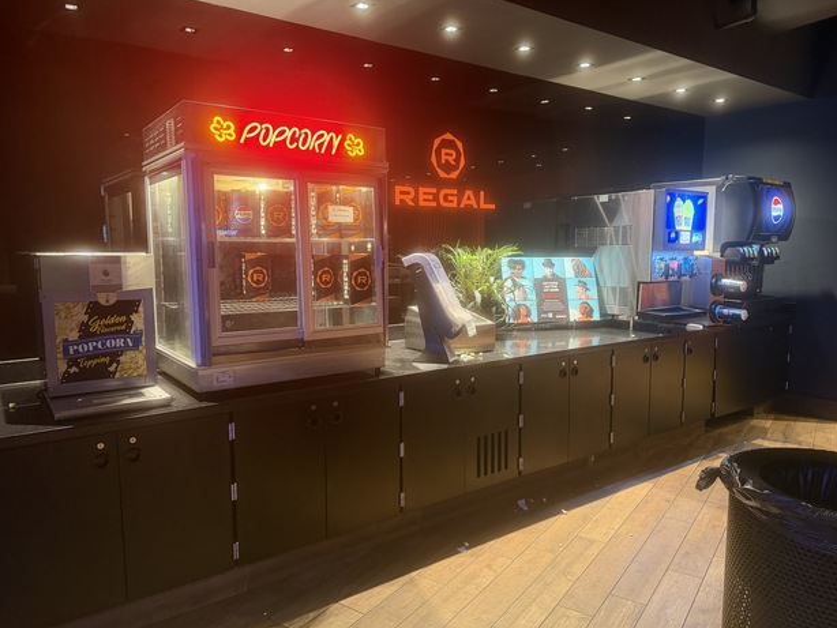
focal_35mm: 25
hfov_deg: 69.4
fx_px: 605
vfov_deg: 54.9
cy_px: 324
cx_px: 425
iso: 500
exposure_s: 1/60
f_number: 1.78
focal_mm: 6.76
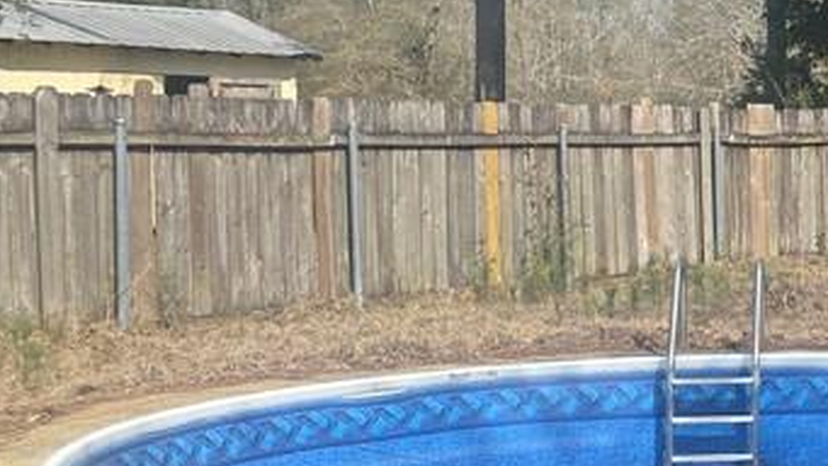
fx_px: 1867
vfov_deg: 14.2
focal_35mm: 85
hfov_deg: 21.2
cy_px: 136
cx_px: 1236
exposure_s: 1/1866
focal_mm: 4.25
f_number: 1.8
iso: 32
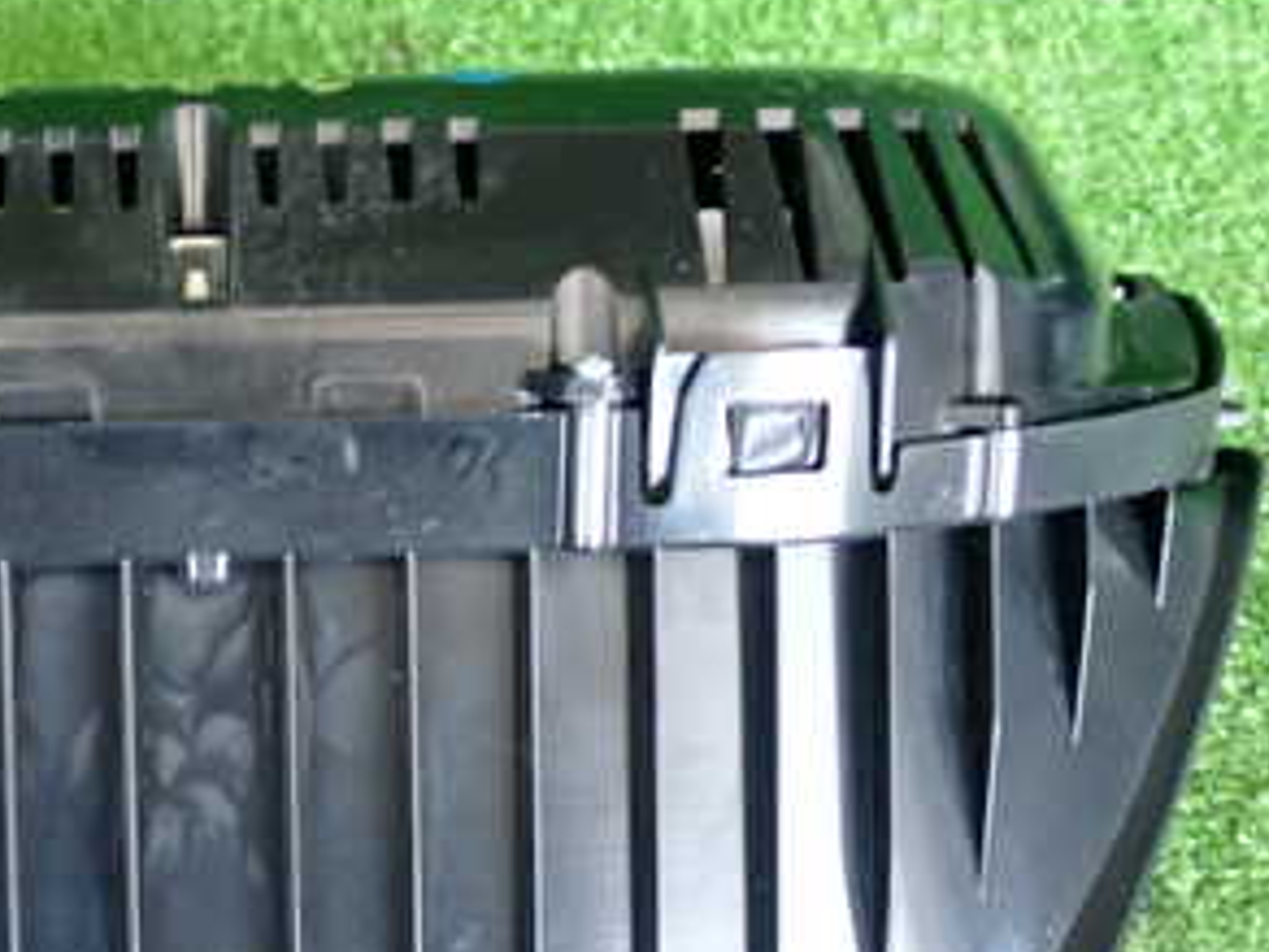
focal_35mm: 78
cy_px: 809
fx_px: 2859
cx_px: 91
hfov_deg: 24.2
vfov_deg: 18.7
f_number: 2.7
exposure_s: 1/40
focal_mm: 6.83
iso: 320
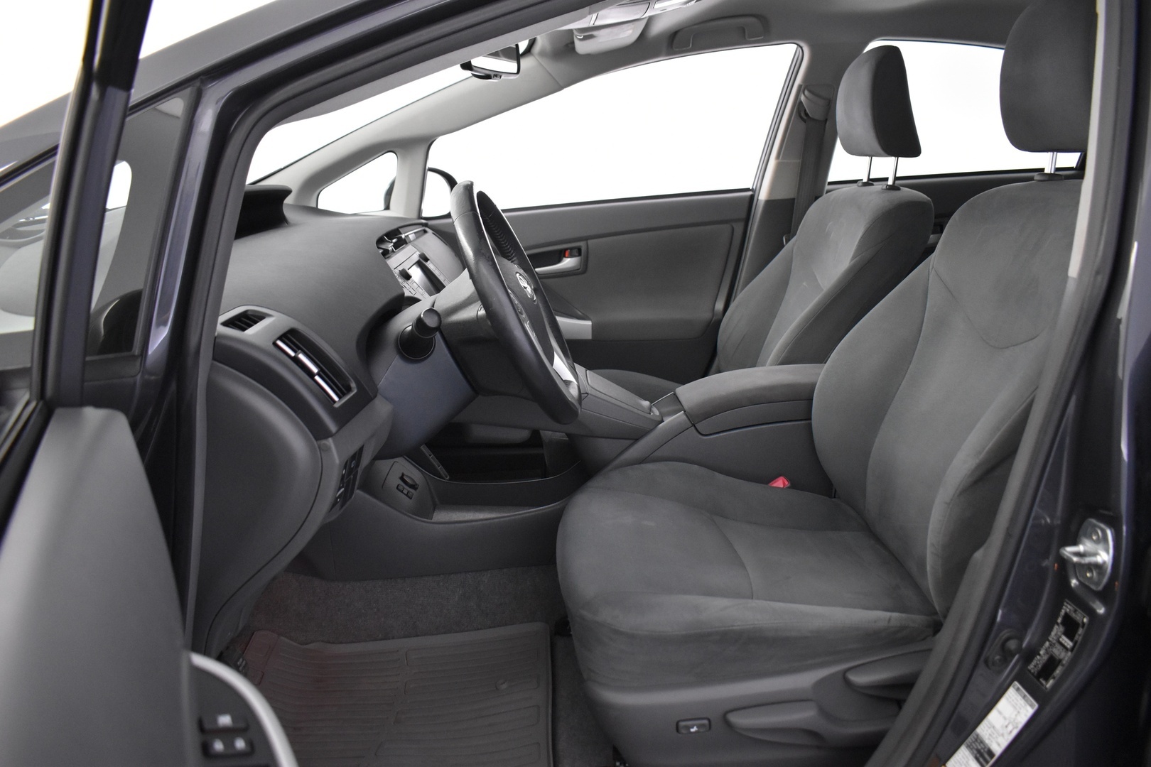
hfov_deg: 67.4
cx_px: 576
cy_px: 384
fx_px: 863
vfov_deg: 47.9
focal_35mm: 27
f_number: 3.5
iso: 2500
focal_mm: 18
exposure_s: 1/30
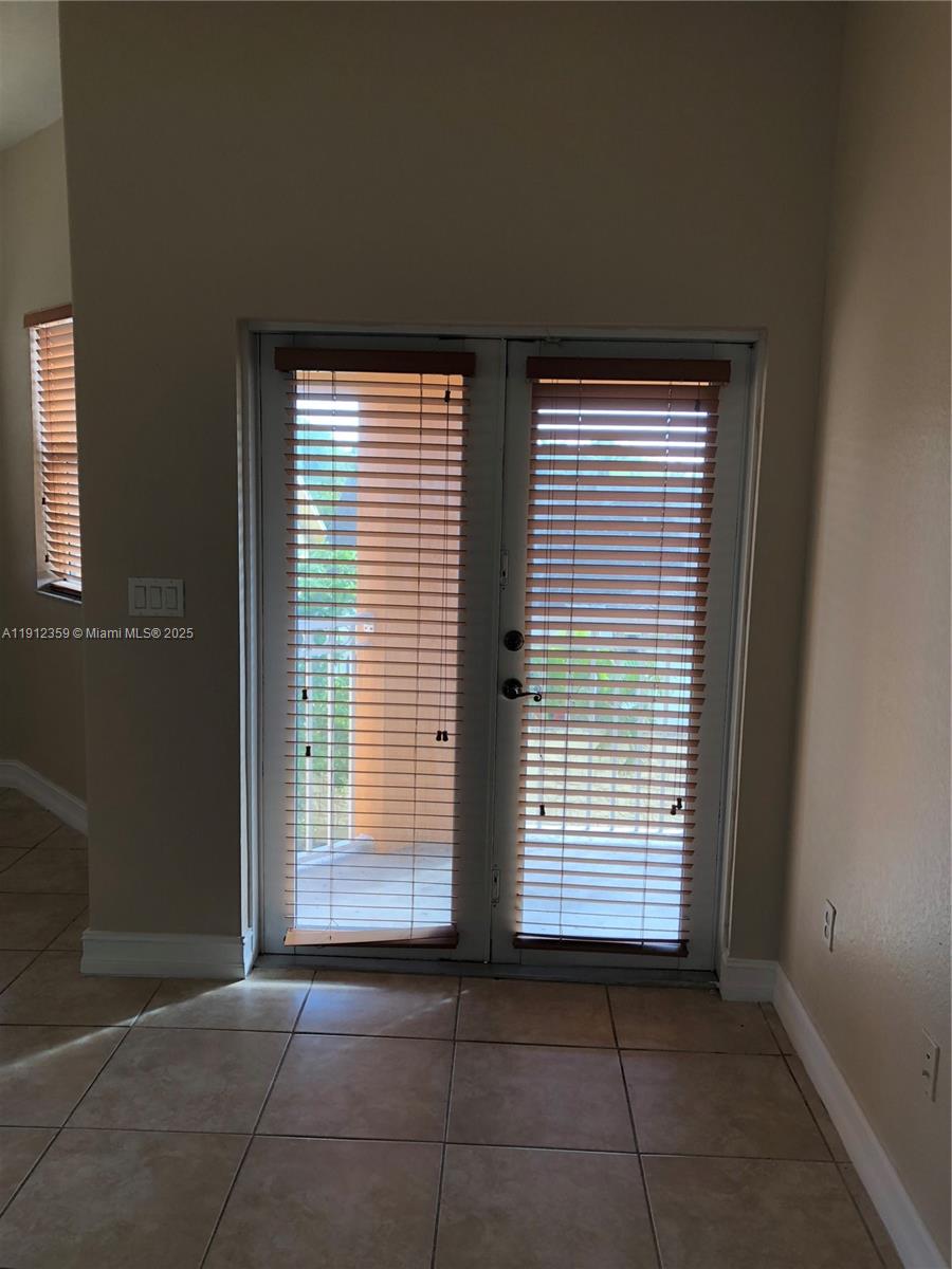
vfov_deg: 63.4
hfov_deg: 49.7
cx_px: 476
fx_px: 1027
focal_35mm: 28
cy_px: 634
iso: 50
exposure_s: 1/120
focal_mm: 3.99
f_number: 1.8
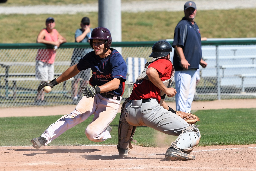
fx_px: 1866
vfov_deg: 5.2
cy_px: 86
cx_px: 128
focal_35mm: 262
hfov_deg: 7.8
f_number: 5
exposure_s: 1/1000
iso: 140
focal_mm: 175
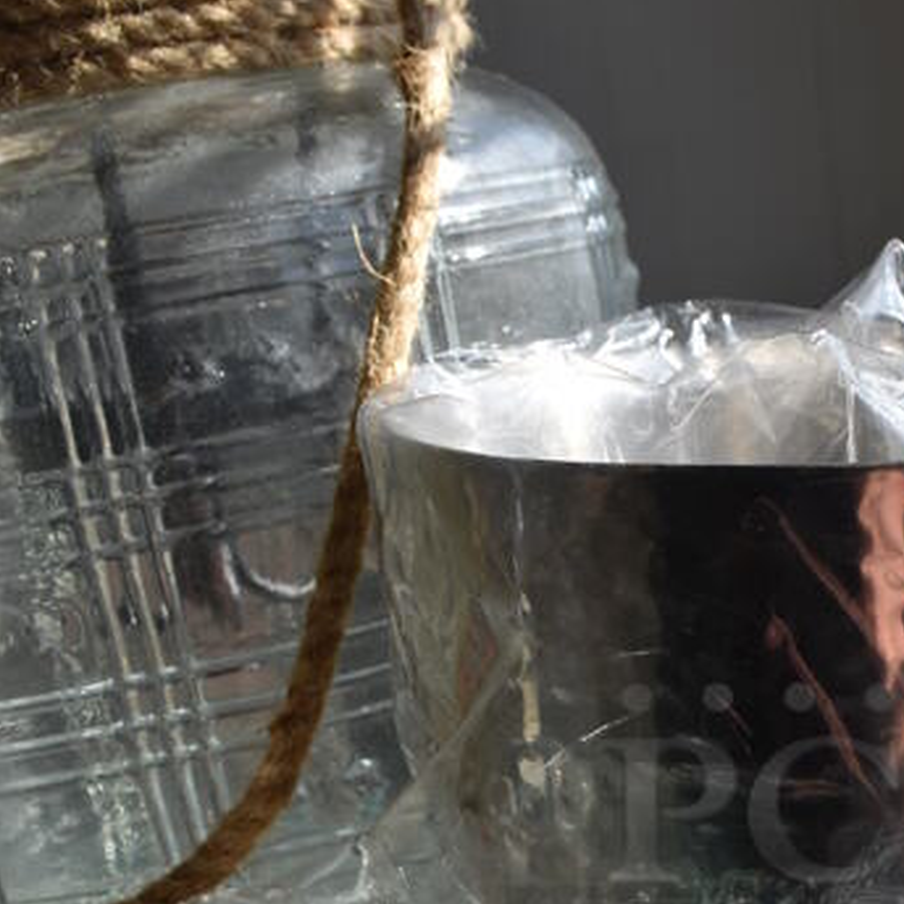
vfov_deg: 27.2
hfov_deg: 27.2
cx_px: 799
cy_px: 805
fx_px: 1802
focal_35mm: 61
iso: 100
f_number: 8
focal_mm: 18
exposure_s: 1/200
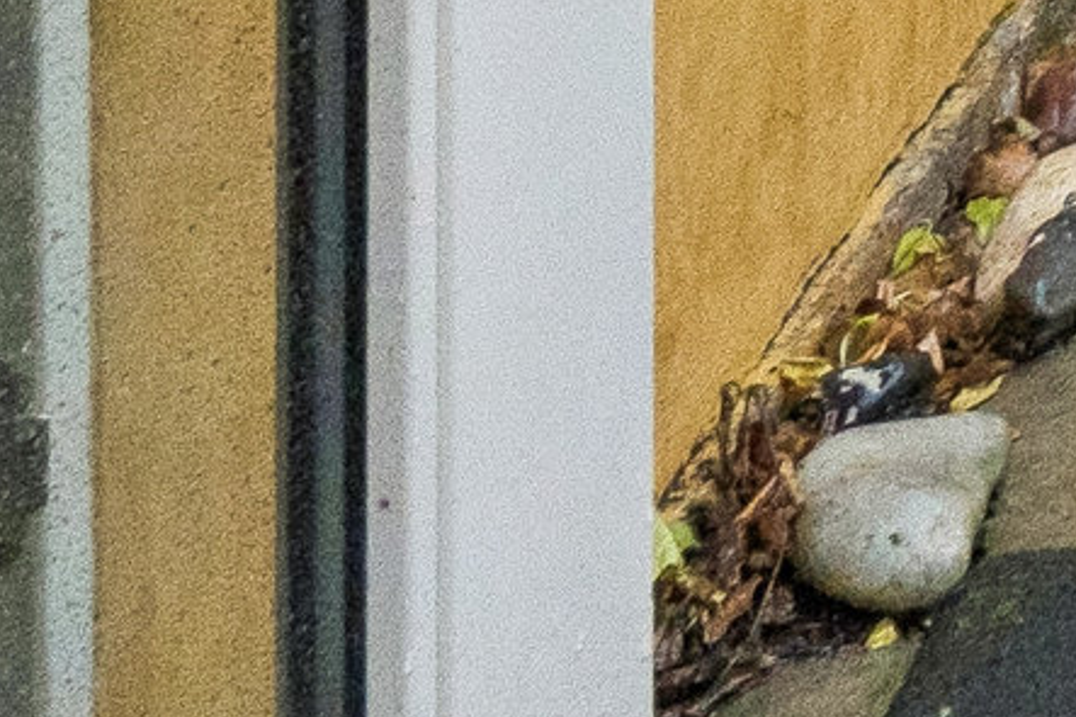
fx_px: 3797
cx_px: 2803
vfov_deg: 8.4
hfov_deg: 12.0
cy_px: -1679
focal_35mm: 127
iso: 800
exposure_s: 1/160
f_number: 8
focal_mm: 12.5
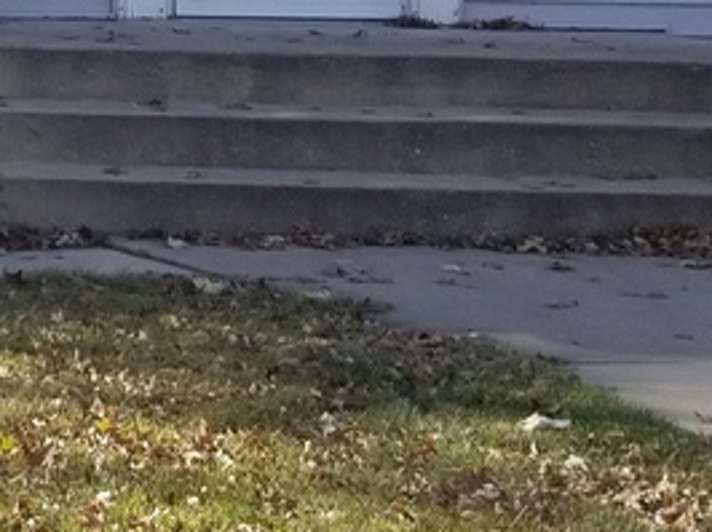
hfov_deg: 13.0
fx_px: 2898
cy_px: -118
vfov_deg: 10.3
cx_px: -439
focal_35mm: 141
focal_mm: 4.3
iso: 50
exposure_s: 1/926
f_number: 1.7
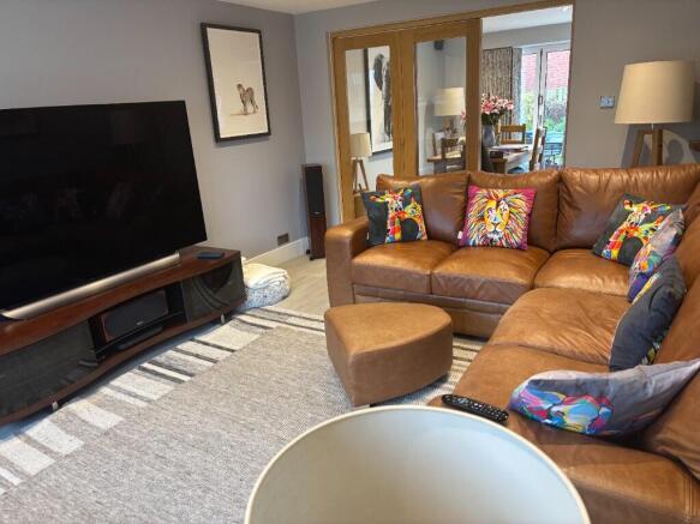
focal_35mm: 26
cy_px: 262
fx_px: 526
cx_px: 350
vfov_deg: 53.0
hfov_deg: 67.3
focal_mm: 5.96
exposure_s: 1/50
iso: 160
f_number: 1.6
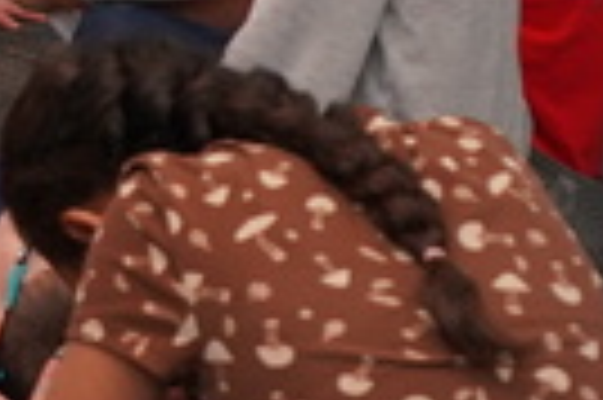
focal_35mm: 291
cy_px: -703
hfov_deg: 6.4
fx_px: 4868
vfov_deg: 4.6
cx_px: -1305
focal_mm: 38
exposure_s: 1/160
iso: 1250
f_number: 4
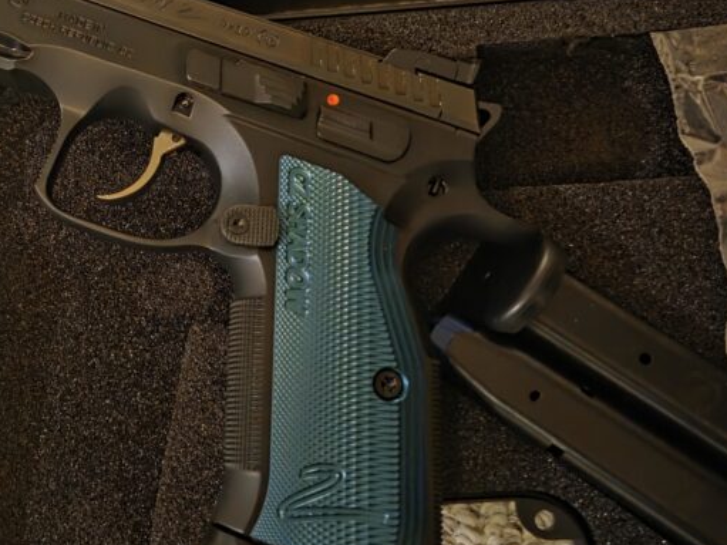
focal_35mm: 36
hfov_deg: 49.7
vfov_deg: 39.3
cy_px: 191
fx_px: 756
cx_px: 201
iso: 2500
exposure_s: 1/20
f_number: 1.8
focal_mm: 5.4
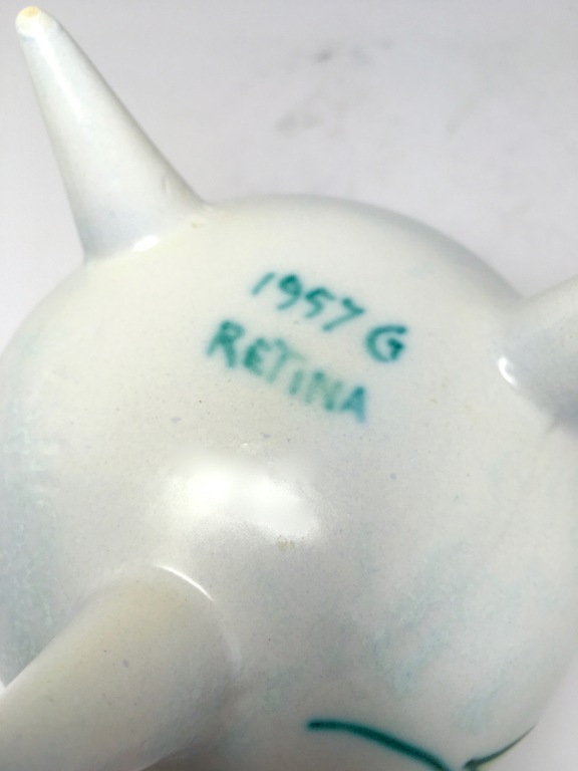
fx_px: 646
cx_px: 289
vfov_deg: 61.7
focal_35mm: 29
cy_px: 386
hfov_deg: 48.2
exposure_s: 1/100
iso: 25
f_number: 2.2
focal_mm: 4.15
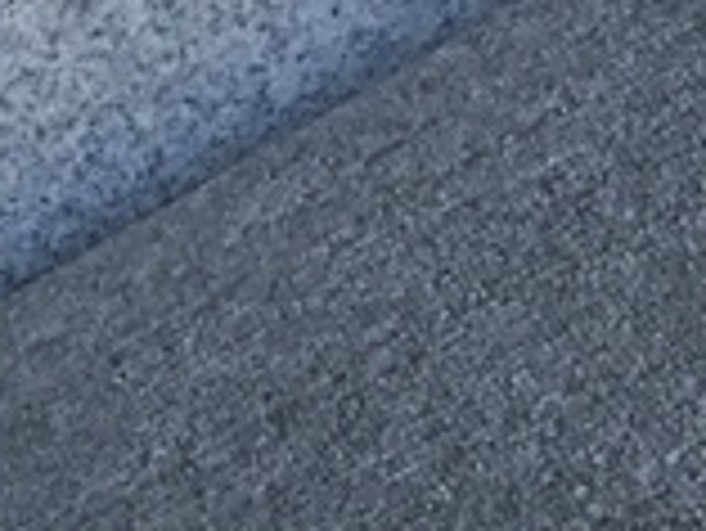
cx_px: -450
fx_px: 3633
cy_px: 889
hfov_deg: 10.6
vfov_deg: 8.1
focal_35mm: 178
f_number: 2.4
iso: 25
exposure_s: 1/240
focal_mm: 3.3
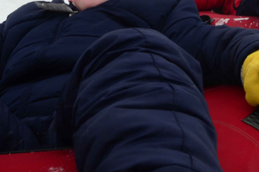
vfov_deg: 16.9
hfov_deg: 24.7
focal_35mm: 78
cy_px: -11
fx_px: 563
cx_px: 258
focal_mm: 19
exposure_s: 1/200
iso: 200
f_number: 10
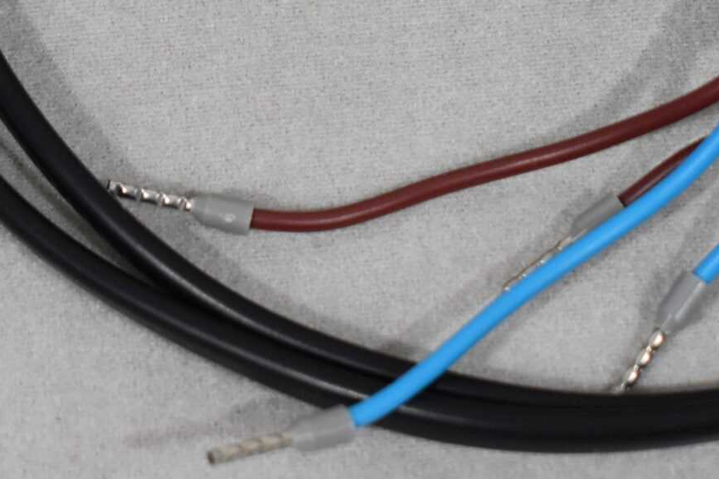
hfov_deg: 9.3
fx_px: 4394
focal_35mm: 220
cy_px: -203
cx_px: 542
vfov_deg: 6.2
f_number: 5.6
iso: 800
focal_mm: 50
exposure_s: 1/160
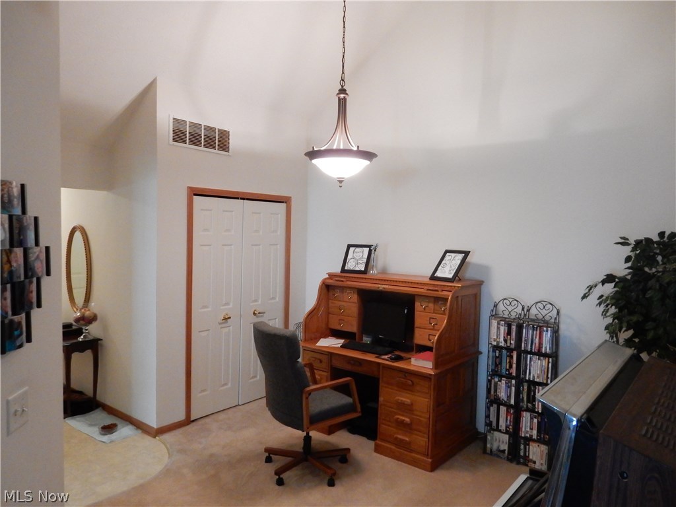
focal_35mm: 25
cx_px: 338
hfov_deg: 69.4
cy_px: 254
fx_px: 488
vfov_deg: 54.9
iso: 800
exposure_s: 1/30
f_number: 3.7
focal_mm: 4.5
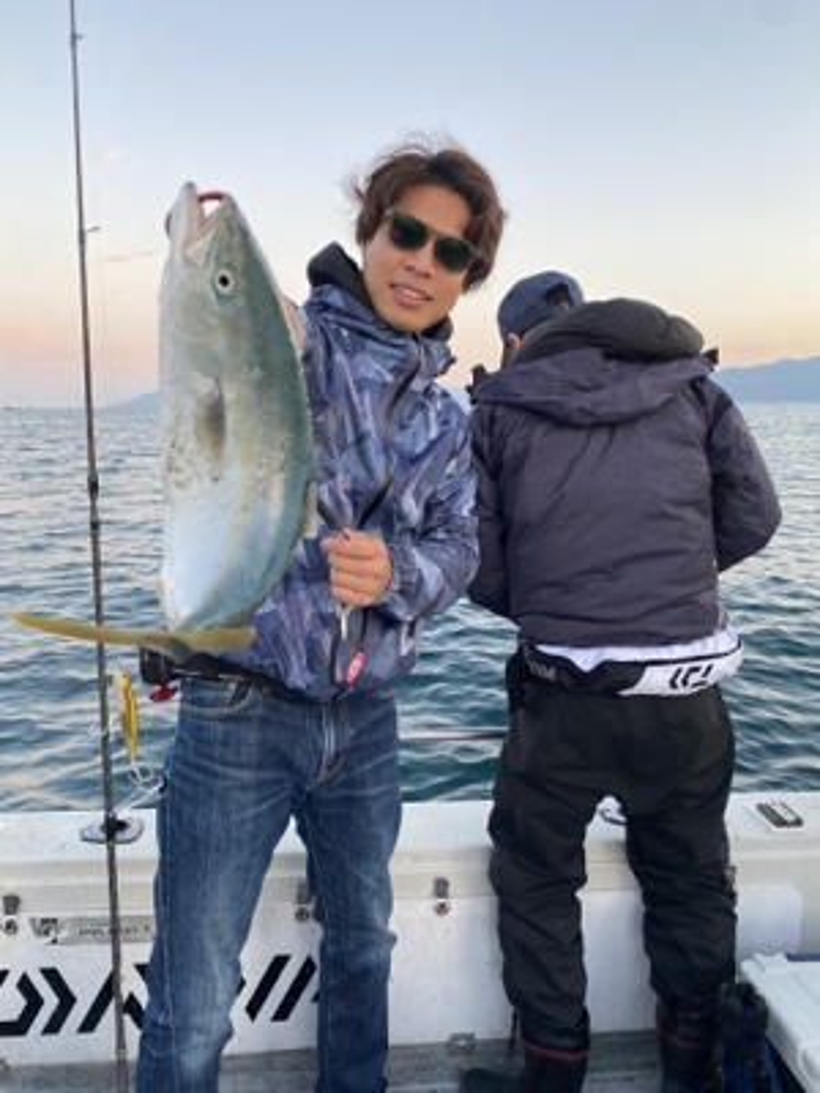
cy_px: 546
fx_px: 821
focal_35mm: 26
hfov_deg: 53.1
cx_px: 410
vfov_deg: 67.3
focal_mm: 4.25
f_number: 1.8
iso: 125
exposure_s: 1/121
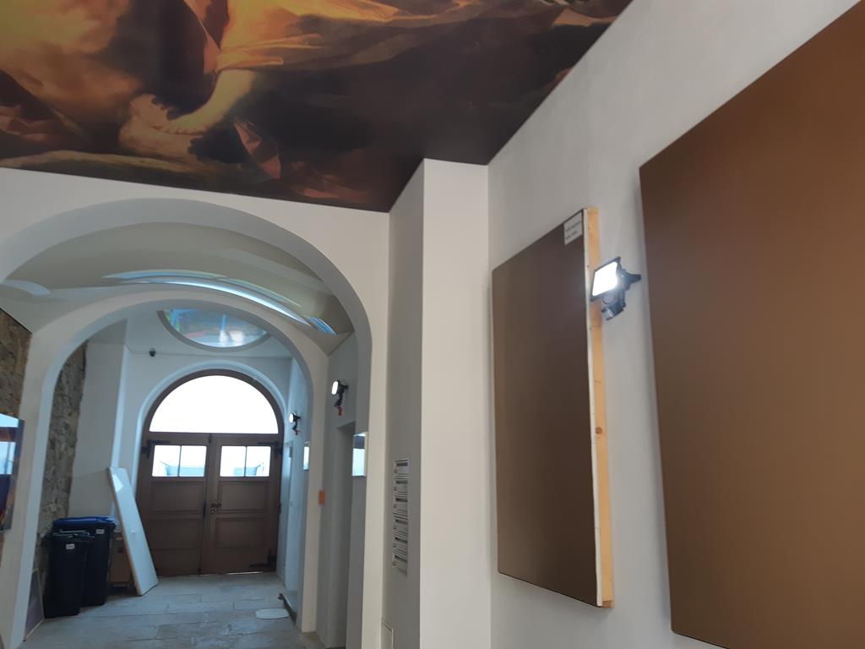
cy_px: 324
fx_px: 650
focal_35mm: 26
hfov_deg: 67.3
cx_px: 432
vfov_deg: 53.1
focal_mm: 3.93
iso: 64
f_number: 1.7
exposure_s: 1/50
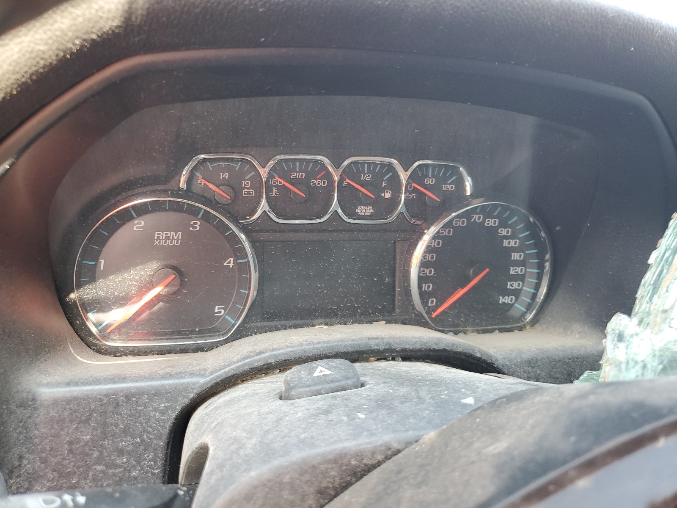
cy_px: 254
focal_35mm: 26
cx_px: 338
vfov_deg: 53.1
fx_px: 508
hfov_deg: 67.3
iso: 55
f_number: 1.5
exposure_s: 1/60.2
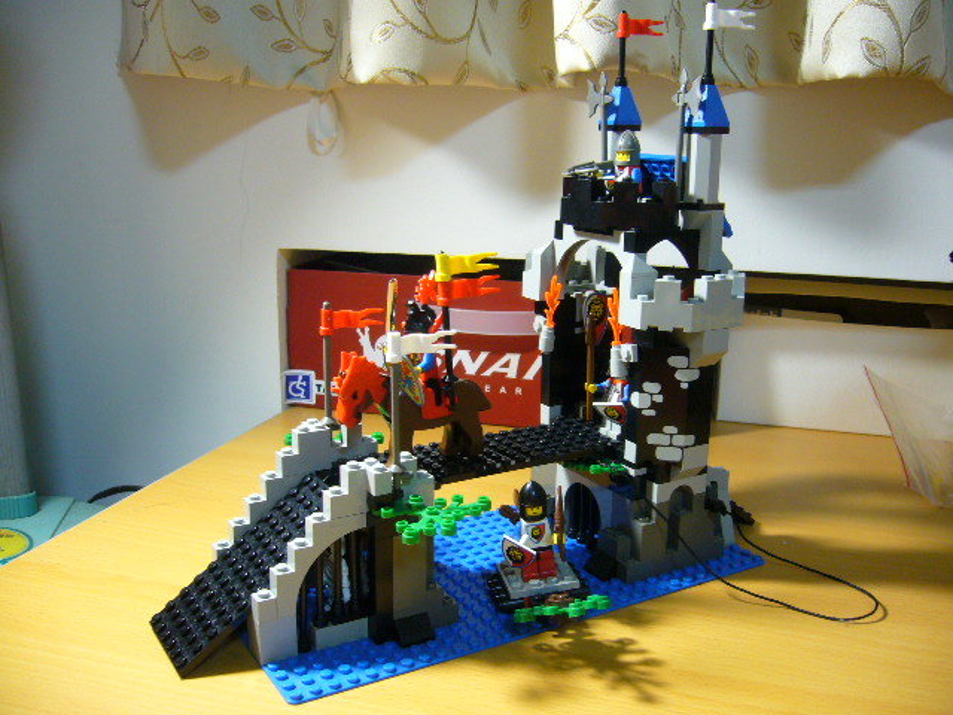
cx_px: 476
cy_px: 358
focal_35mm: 35
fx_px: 964
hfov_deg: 52.6
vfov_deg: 40.7
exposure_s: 1/10
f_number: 2.8
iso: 200
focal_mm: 5.8
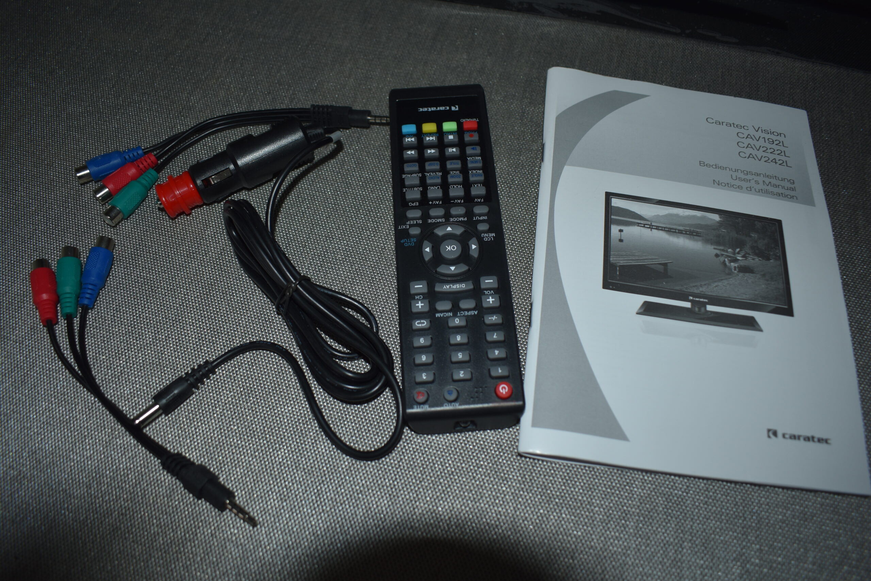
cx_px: 436
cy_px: 290
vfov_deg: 47.9
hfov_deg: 67.4
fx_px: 653
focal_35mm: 27
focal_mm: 18
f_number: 3.5
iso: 110
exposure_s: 1/125
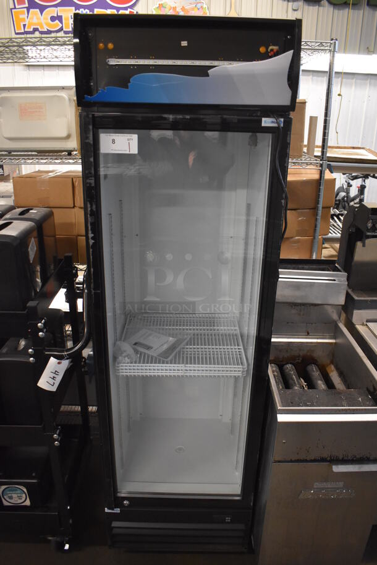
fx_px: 423
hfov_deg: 48.0
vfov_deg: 67.3
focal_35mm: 27
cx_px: 188
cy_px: 282
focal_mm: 18
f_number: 3.5
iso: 2800
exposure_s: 1/125
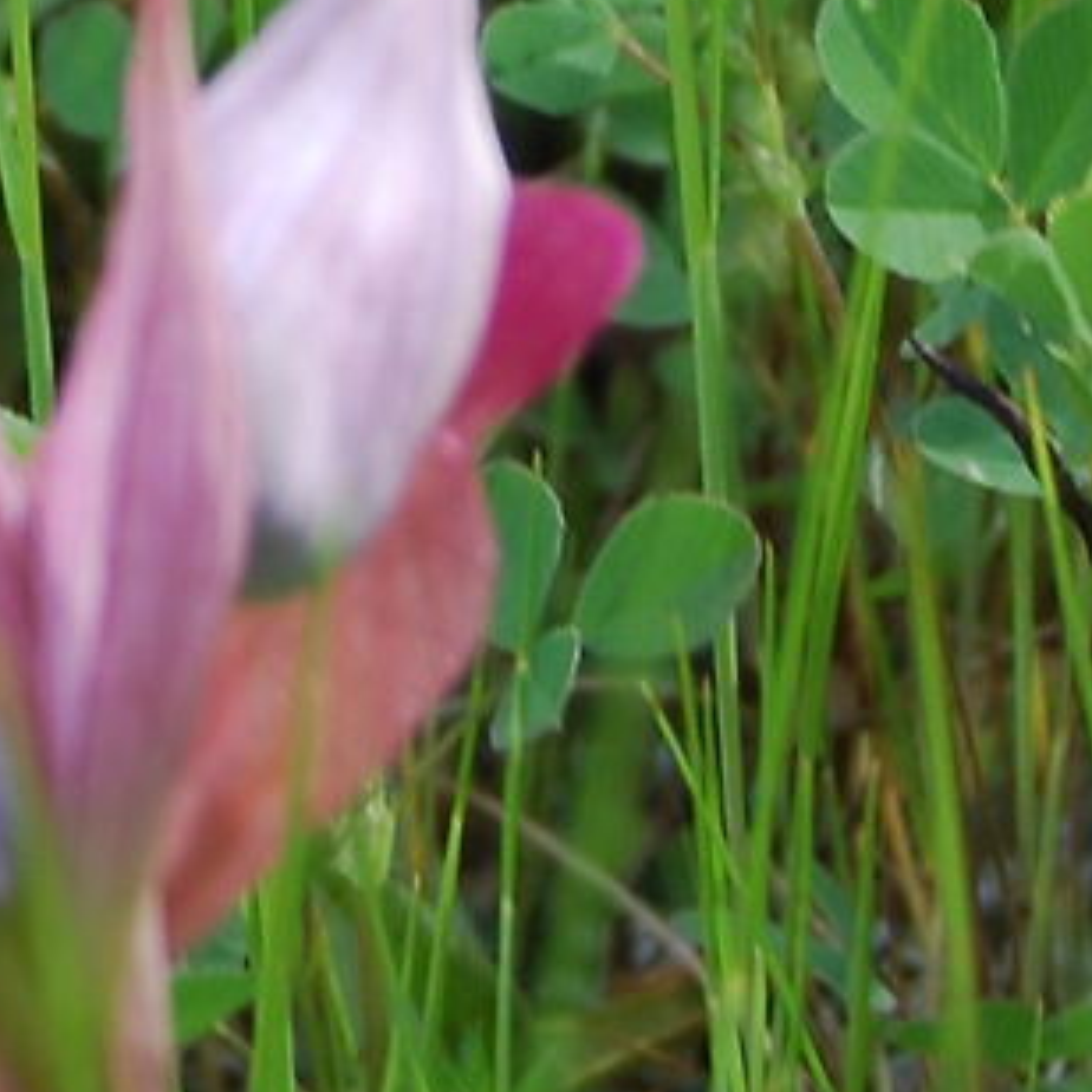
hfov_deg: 3.2
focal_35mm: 546
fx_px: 19498
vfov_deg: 3.2
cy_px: -1321
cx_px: -1230
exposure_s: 1/60
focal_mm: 55
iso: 125
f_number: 8
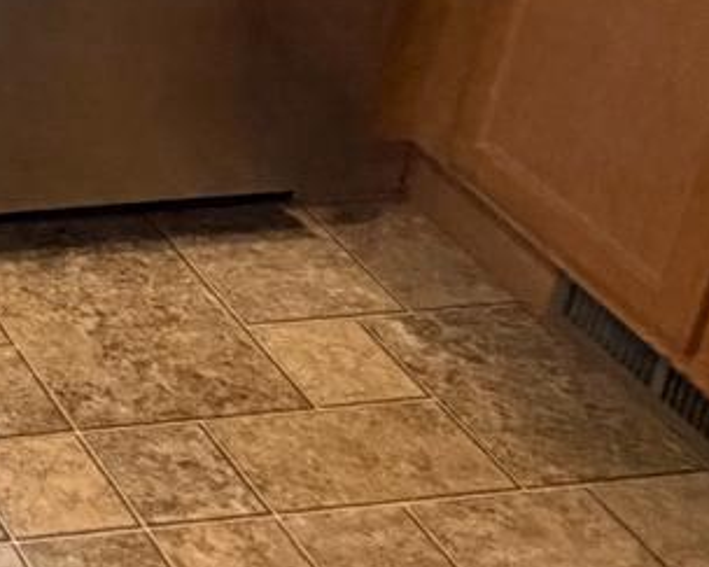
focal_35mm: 92
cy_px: -217
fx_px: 1930
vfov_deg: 15.7
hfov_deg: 16.7
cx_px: -625
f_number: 2.2
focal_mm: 2.22
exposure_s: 1/60
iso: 400
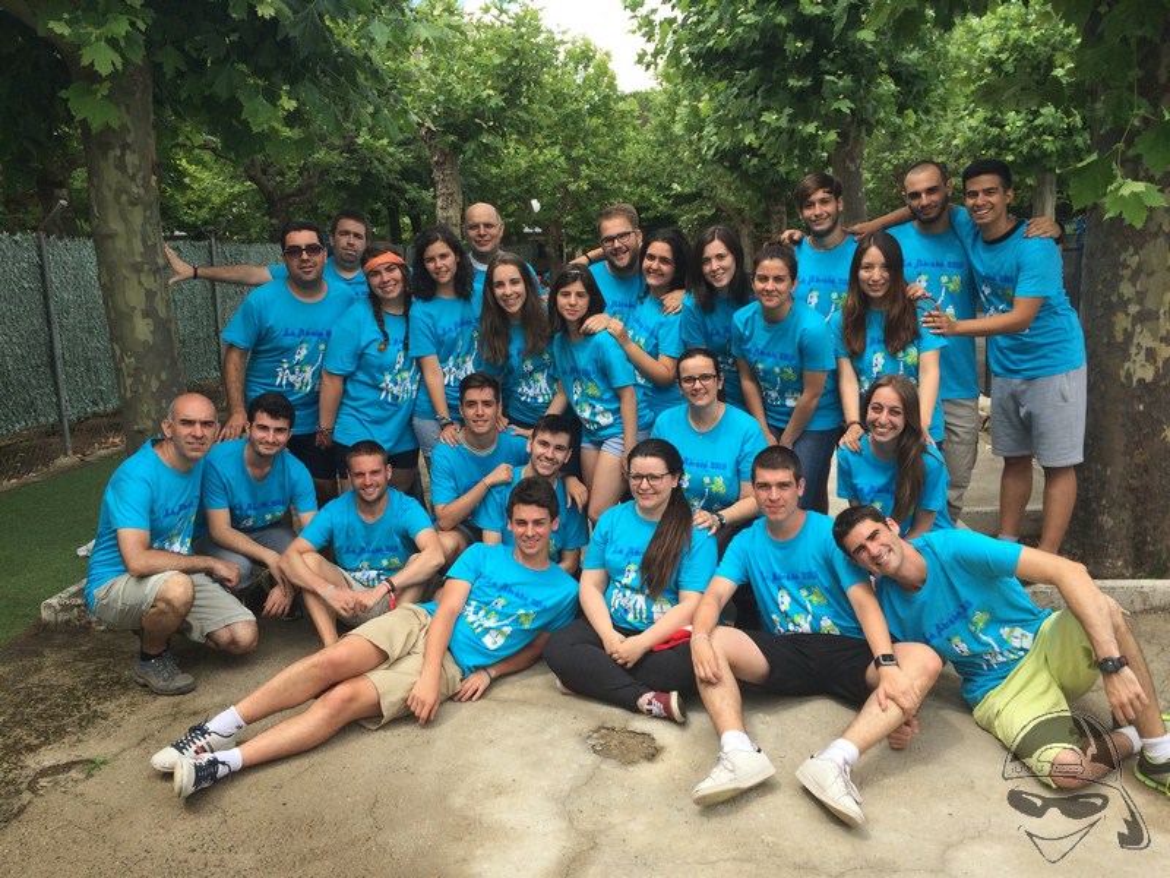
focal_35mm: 29
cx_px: 585
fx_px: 980
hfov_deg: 61.7
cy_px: 439
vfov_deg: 48.2
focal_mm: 4.15
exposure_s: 1/838
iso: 32
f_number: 2.2
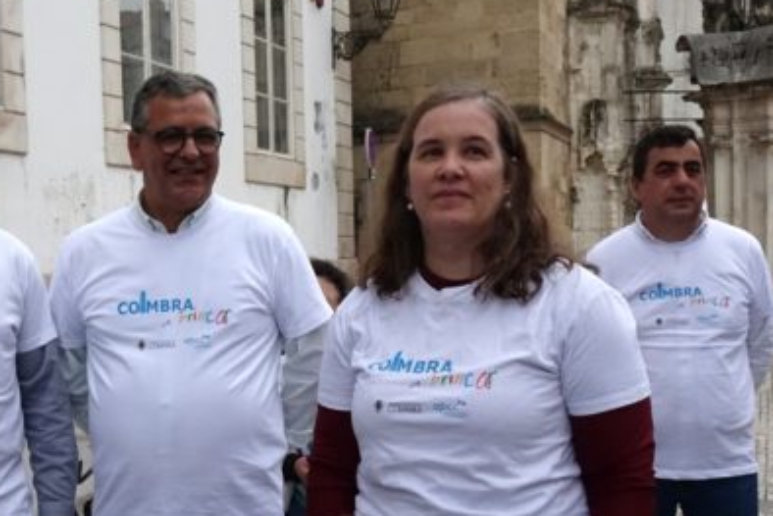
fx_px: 1138
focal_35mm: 53
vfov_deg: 25.4
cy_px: 351
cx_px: 180
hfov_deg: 36.5
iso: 2000
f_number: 5.6
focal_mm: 10.49
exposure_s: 1/320
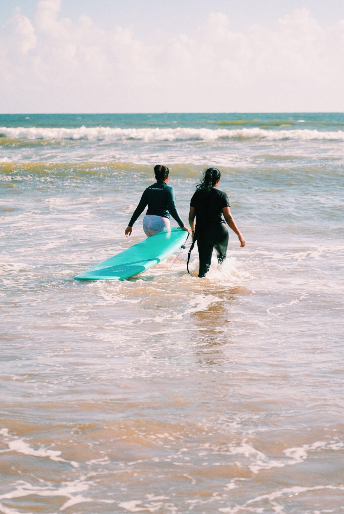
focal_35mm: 105
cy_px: 257
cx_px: 172
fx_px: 1503
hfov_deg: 13.1
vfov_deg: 19.4
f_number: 4
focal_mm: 105
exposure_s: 1/100
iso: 400
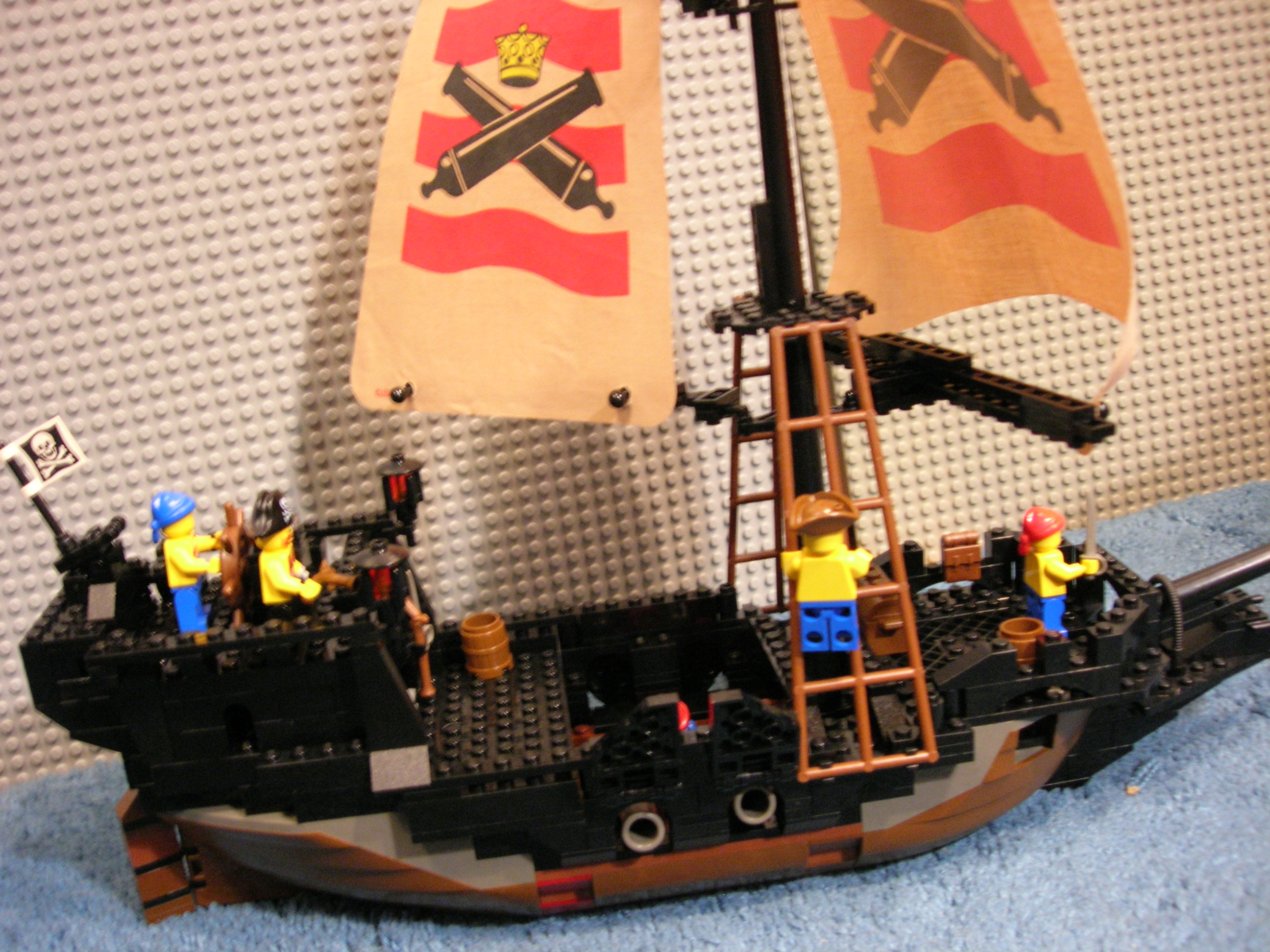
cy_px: 476
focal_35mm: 38
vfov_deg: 37.7
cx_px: 635
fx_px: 1394
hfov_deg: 49.0
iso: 200
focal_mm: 7.8
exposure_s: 1/2.6
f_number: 2.8
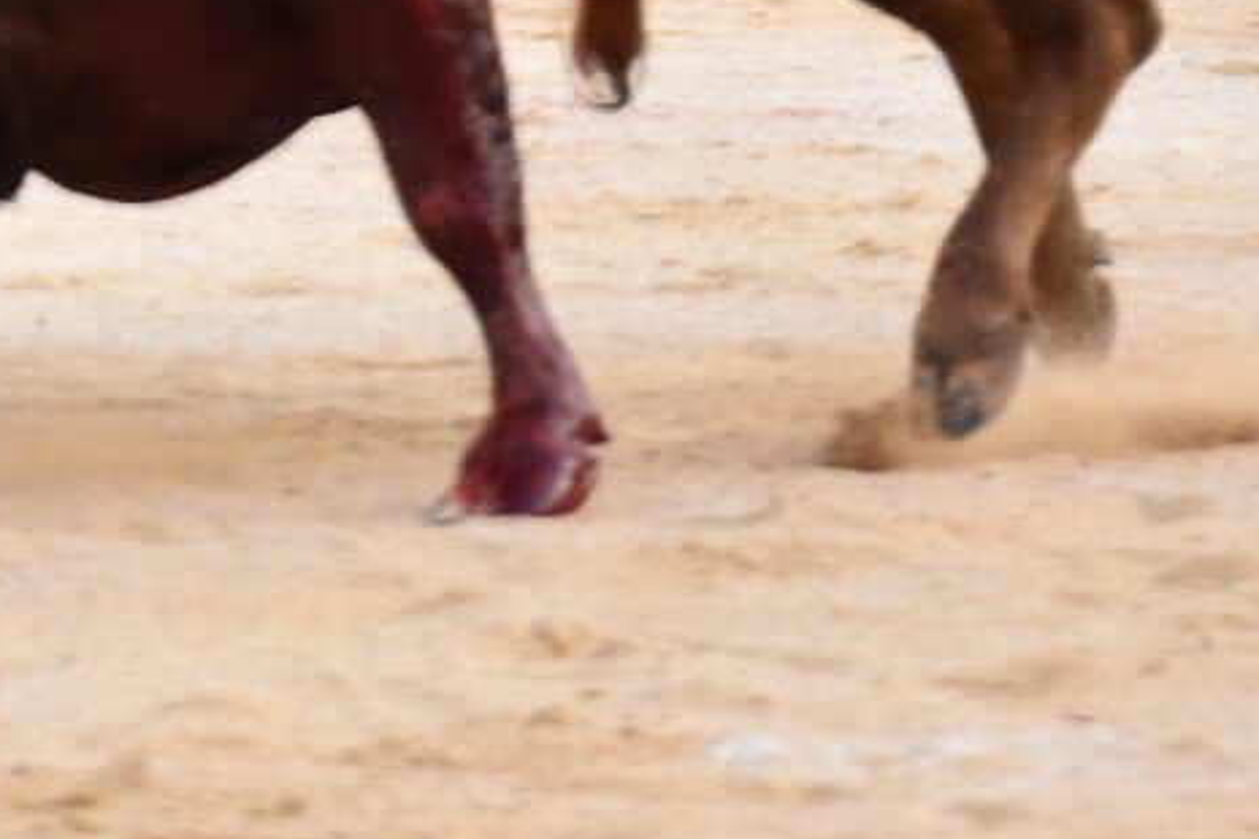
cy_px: -479
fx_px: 16436
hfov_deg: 4.4
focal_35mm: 470
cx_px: -482
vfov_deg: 2.9
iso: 3200
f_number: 5.6
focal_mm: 135
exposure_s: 1/640
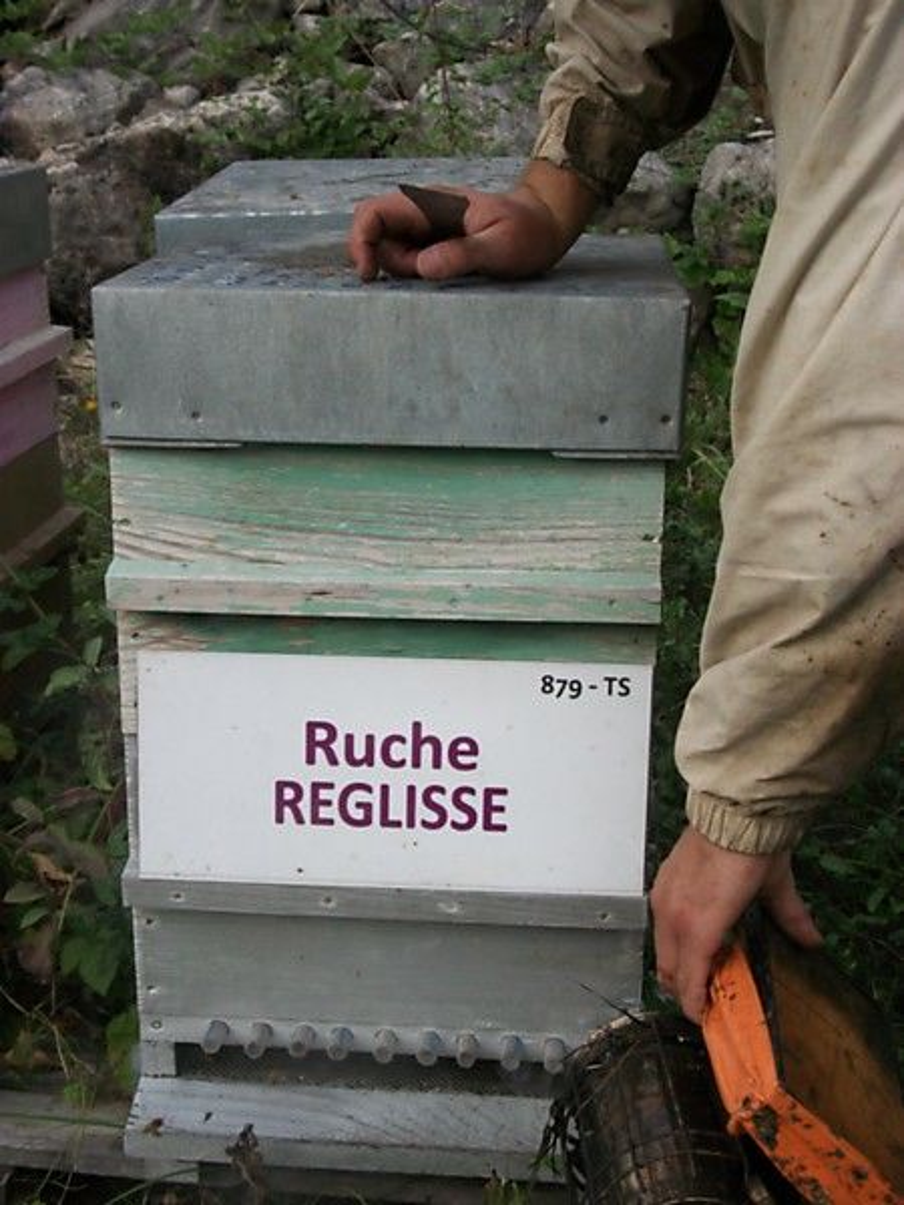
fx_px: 1741
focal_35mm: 50
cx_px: 452
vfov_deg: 38.2
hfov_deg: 29.1
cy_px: 602
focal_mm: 8.8
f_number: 3.6
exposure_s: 1/200
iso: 80
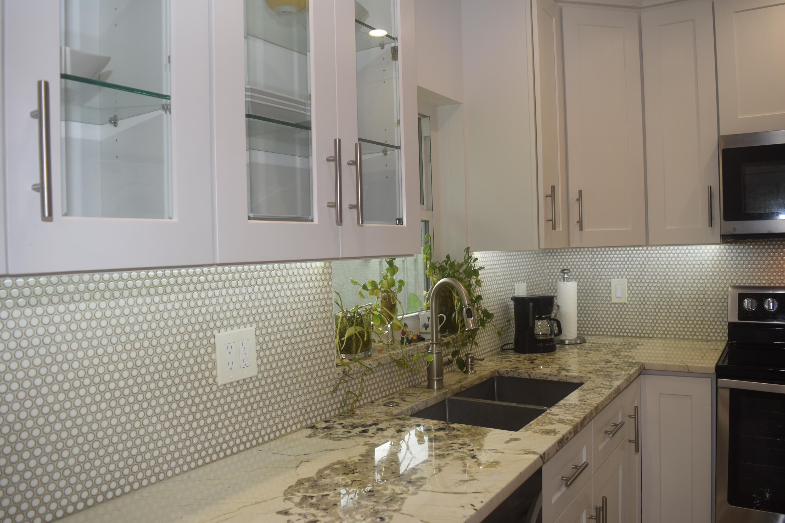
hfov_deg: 67.4
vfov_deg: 47.9
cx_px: 392
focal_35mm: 27
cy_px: 262
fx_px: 589
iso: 320
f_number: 5.6
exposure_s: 1/125
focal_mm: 18
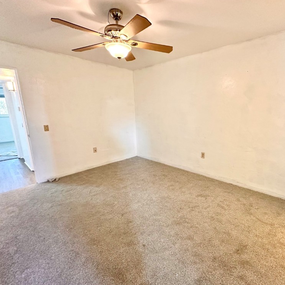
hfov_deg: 83.3
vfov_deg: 84.0
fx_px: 158
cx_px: 166
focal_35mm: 17
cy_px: 145
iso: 320
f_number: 2.2
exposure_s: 1/60
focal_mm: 2.22
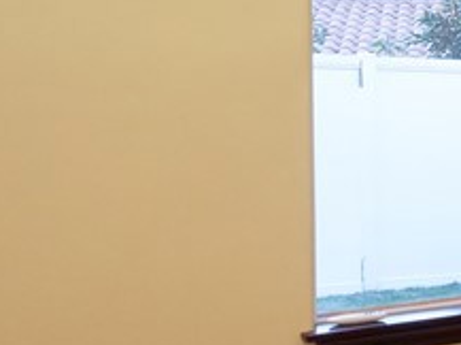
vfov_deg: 17.2
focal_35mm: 85
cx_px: 768
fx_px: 1130
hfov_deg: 19.0
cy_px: 84
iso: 2500
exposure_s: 1/20
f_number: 7.1
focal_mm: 9
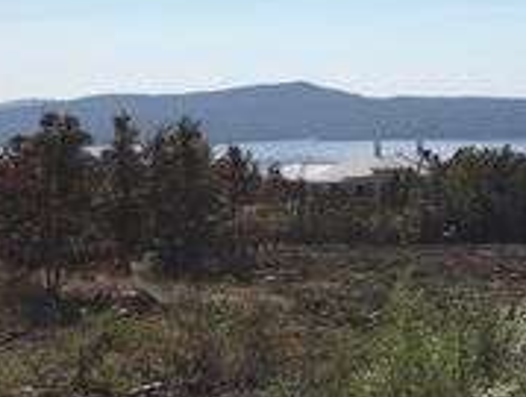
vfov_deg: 18.6
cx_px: 661
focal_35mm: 78
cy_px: 37
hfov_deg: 22.6
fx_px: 1188
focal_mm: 3.99
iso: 20
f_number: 1.8
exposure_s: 1/8772
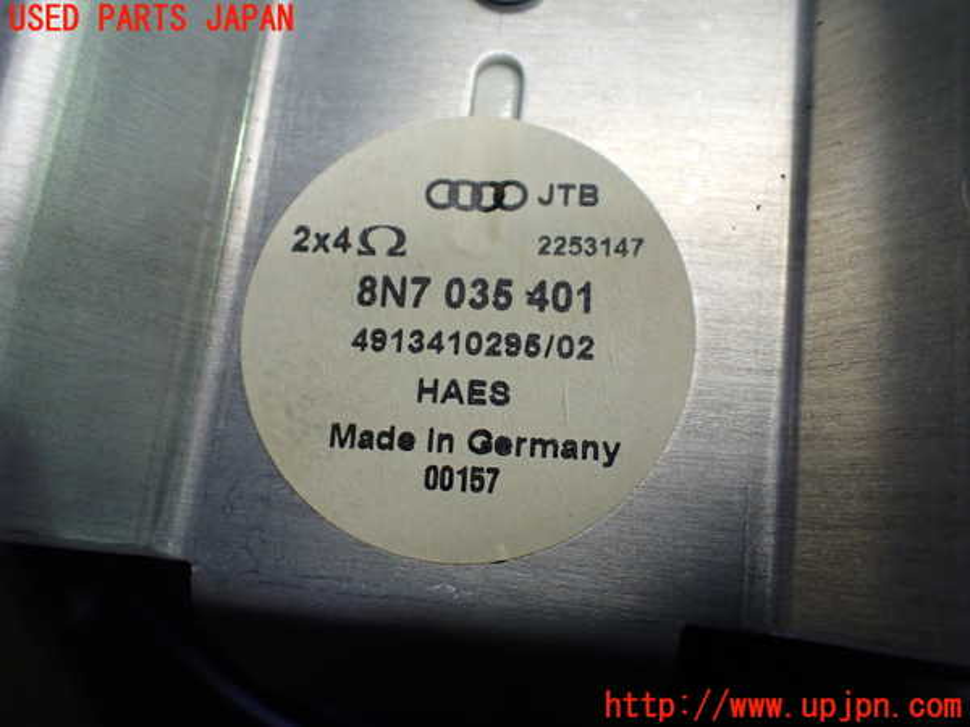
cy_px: 364
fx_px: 841
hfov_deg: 60.0
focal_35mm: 30
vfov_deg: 46.8
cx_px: 485
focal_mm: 5.4
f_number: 2.3
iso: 250
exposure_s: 1/125
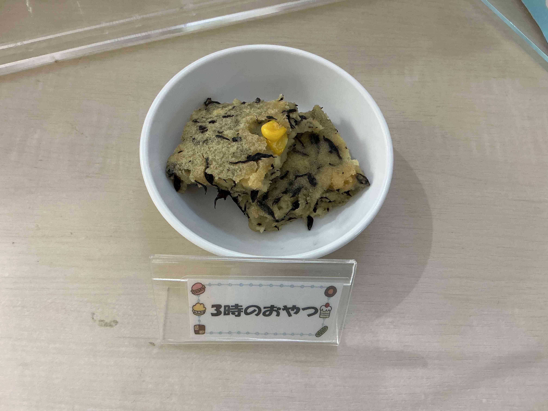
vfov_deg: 48.2
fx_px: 459
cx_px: 274
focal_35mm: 29
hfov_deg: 61.7
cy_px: 206
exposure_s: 1/60
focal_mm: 3
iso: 160
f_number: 1.8
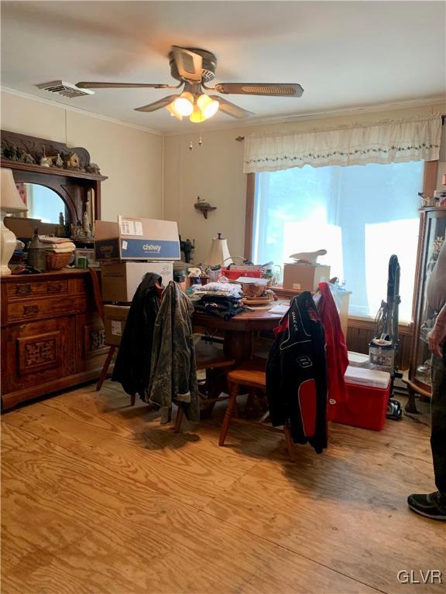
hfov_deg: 53.1
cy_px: 297
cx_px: 223
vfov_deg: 67.3
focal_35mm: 26
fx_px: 447
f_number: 1.8
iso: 200
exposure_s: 1/60
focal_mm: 4.25
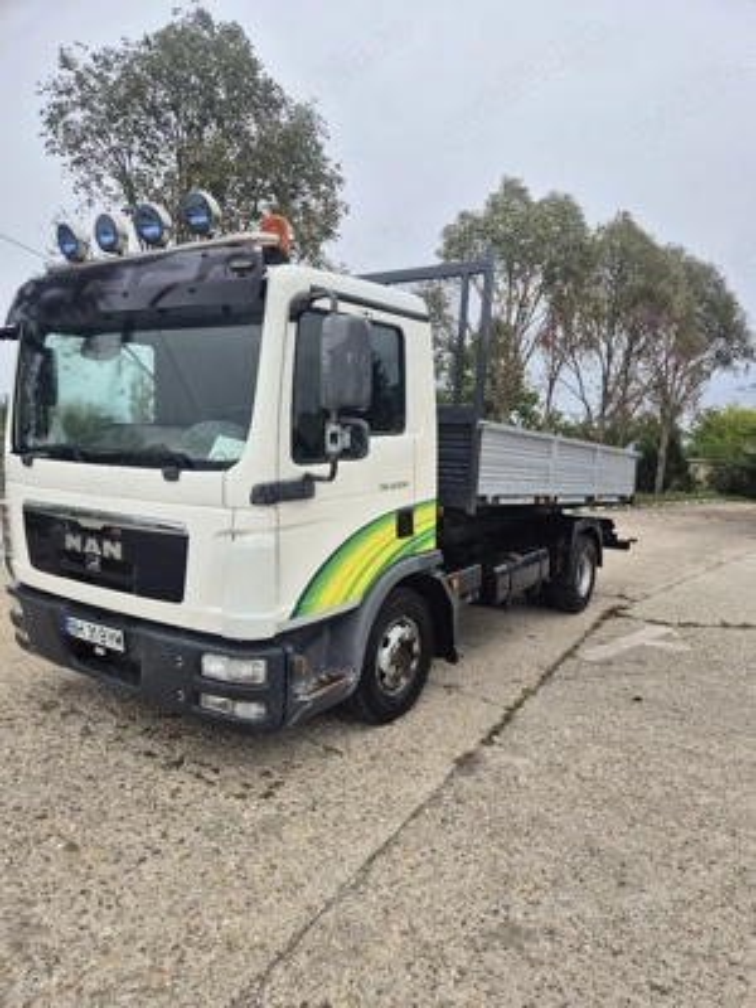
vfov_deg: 73.9
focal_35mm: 23
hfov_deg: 58.9
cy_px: 504
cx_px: 378
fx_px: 670
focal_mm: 5.4
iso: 25
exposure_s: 1/500
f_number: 1.8
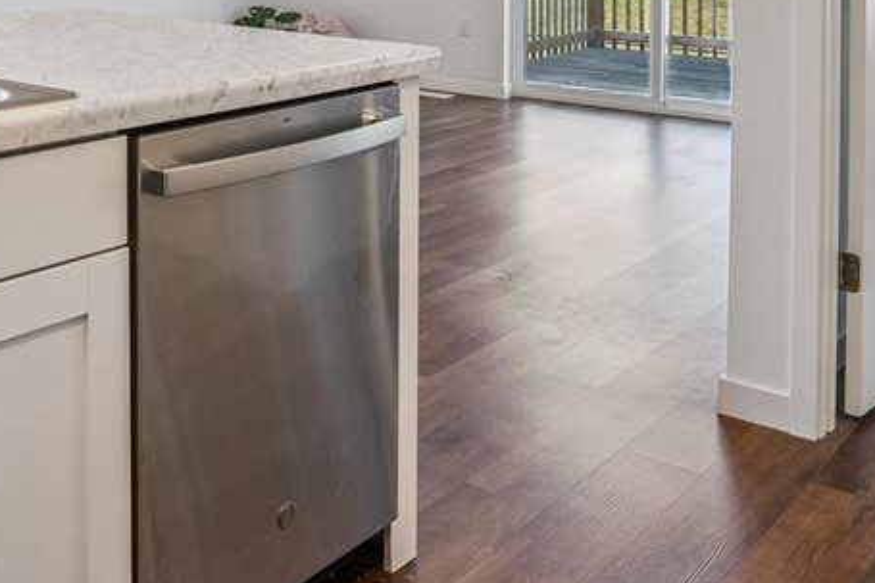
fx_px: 1093
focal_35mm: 45
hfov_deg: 42.6
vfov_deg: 26.8
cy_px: -99
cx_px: 250
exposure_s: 1/40
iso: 400
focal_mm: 16
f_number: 9
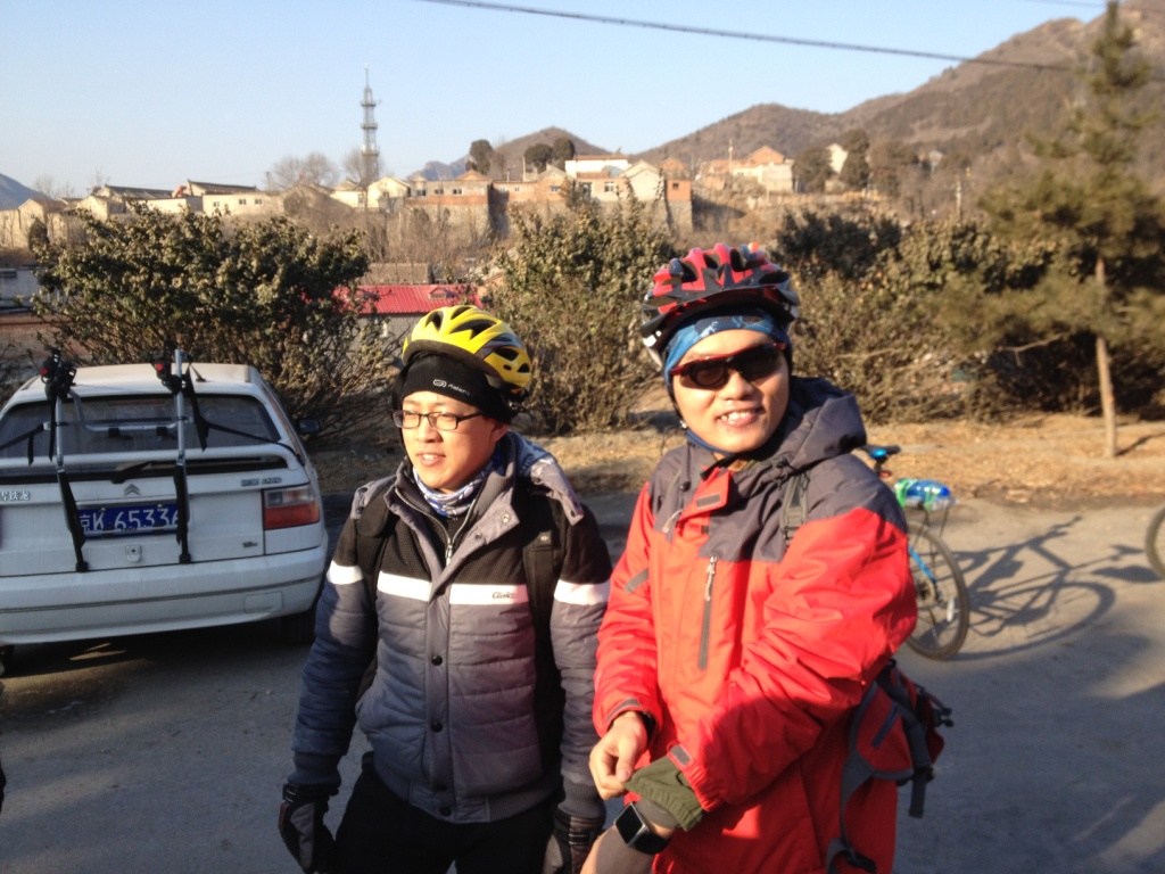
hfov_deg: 52.6
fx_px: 1178
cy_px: 437
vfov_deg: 40.7
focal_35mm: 35
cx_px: 582
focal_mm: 4.28
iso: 64
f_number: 2.4
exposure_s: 1/593
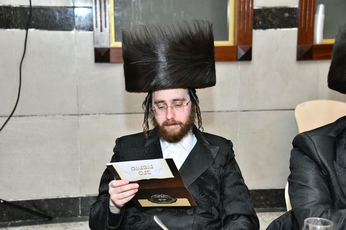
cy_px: 115
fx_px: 596
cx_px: 173
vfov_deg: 21.9
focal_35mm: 62
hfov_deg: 32.4
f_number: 5.6
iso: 3200
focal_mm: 62
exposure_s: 1/125
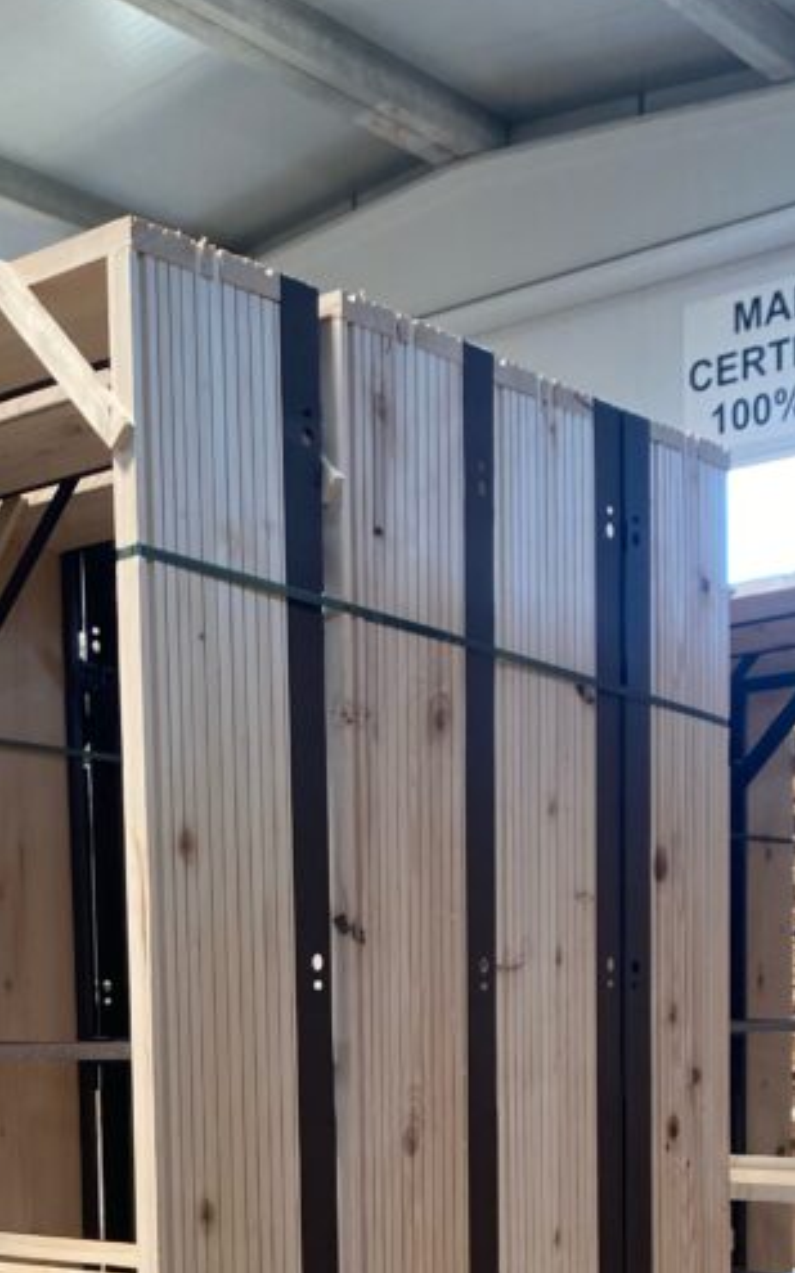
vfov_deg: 33.4
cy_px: 1198
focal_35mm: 57
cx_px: 286
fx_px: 1978
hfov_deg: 22.7
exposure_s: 1/121
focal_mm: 4.25
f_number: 1.8
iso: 125
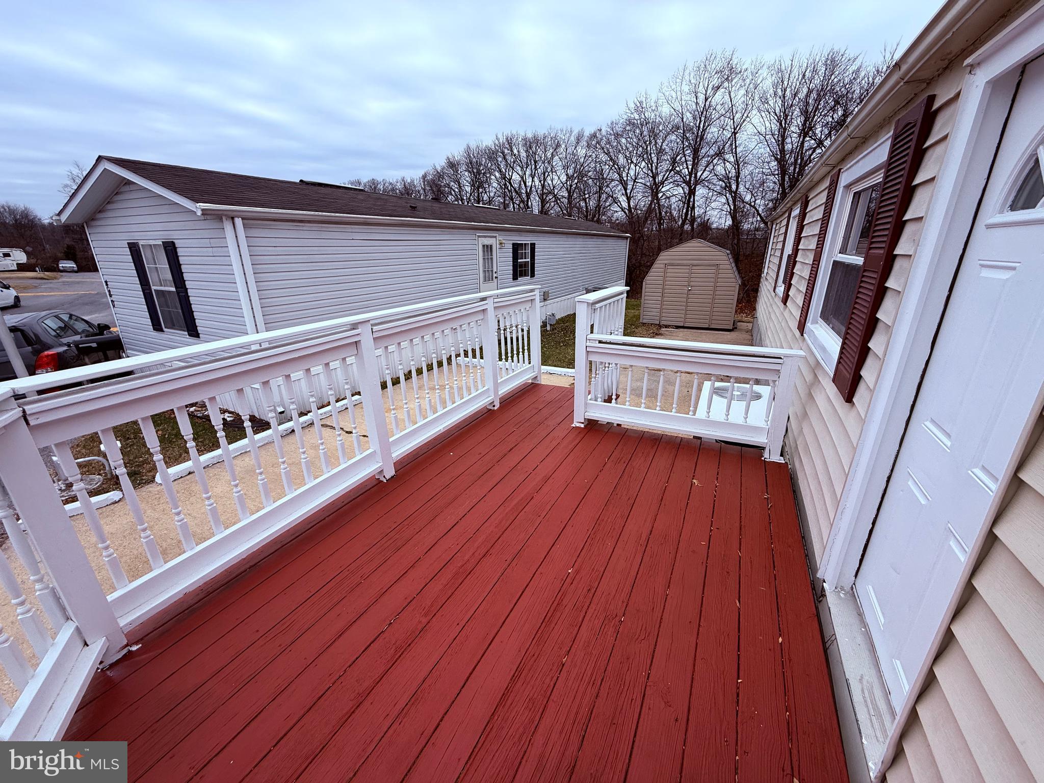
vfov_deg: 85.7
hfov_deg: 102.1
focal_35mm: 14
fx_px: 422
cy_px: 392
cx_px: 522
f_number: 2.2
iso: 50
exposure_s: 1/864
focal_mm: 2.22
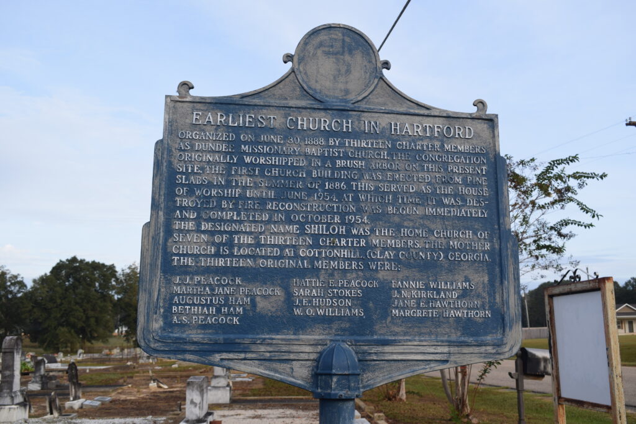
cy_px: 212
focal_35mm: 38
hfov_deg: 51.3
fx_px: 663
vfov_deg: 35.5
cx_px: 318
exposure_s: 1/250
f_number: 8
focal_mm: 25
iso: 220
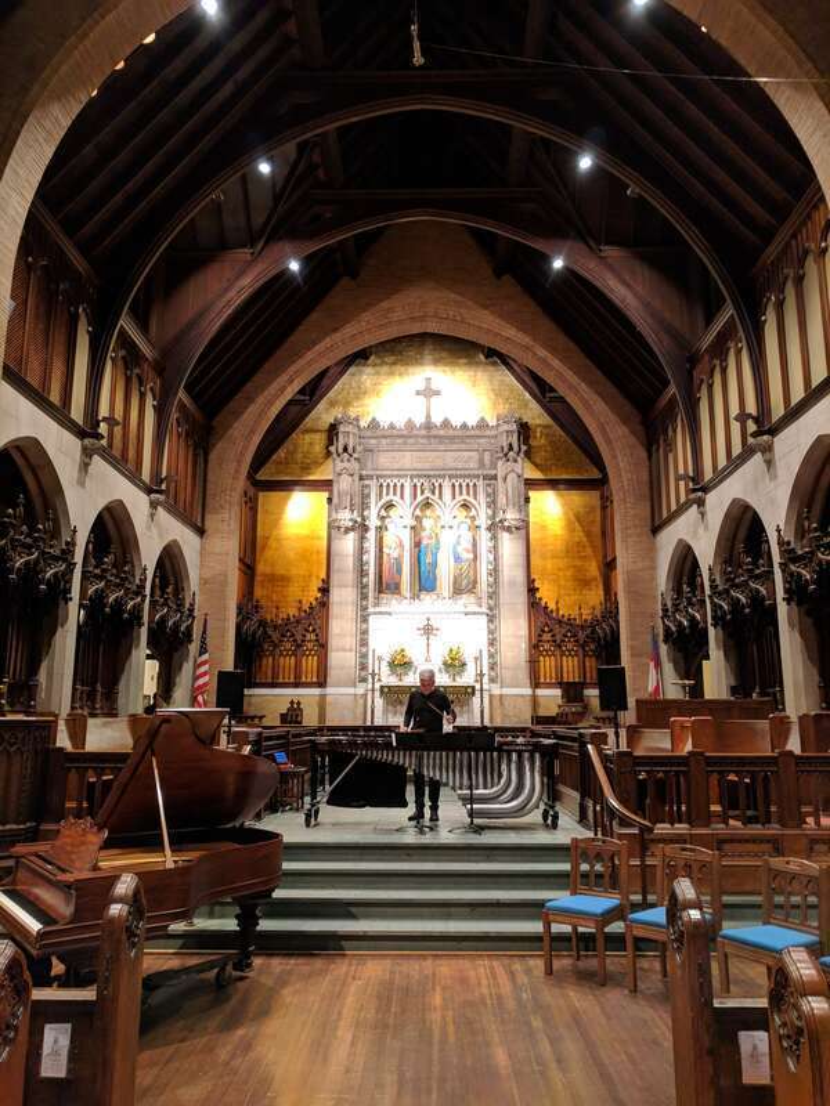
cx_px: 415
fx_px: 831
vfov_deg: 67.3
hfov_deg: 53.1
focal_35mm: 26
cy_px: 553
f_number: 2
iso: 389
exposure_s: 1/40
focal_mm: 4.67
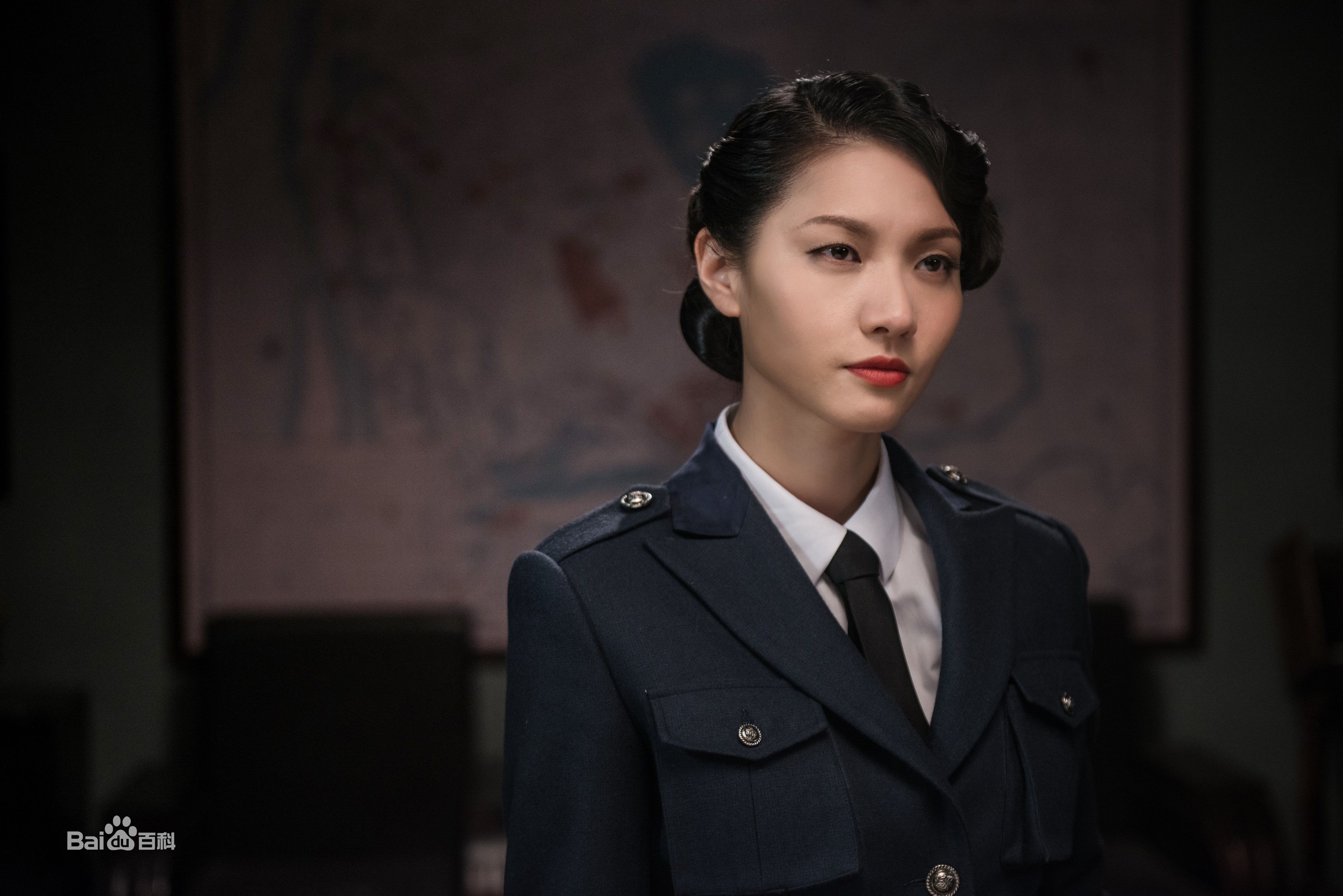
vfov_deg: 20.6
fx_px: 2463
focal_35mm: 66
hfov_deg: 30.5
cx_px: 672
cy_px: 448
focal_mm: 66
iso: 1250
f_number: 2.8
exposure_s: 1/100
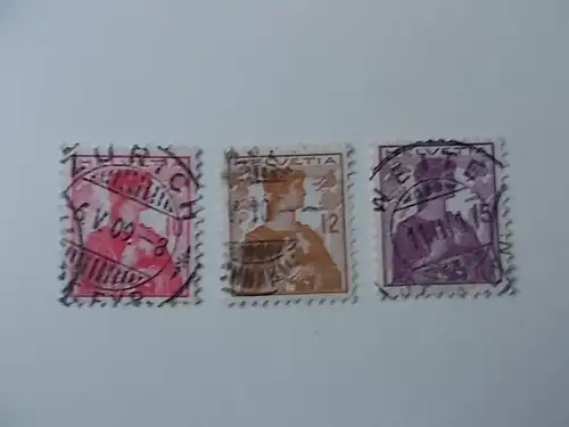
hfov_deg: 67.3
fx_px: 427
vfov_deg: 53.1
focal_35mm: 26
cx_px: 284
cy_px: 214
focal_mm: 4.6
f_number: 3.2
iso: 200
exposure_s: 1/10
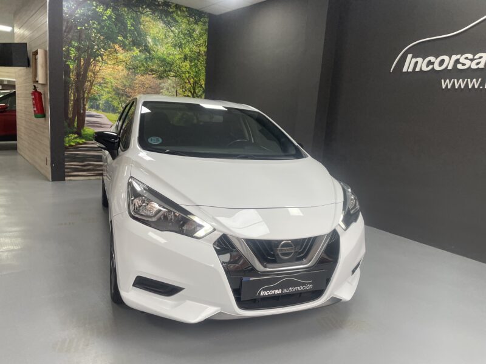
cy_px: 182
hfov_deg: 67.3
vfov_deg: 53.1
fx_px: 365
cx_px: 243
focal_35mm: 26
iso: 80
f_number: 1.6
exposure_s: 1/100
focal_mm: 4.2
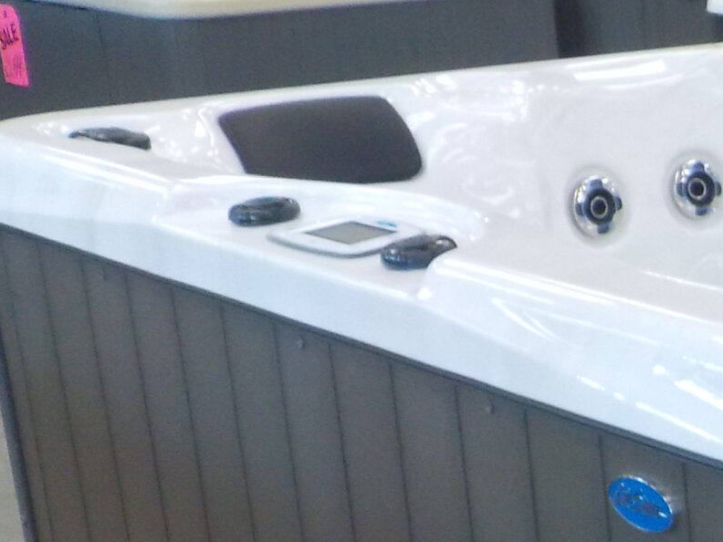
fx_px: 2026
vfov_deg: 14.9
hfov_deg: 17.9
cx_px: 1109
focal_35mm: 97
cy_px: 567
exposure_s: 1/30
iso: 220
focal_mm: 4.1
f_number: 3.3
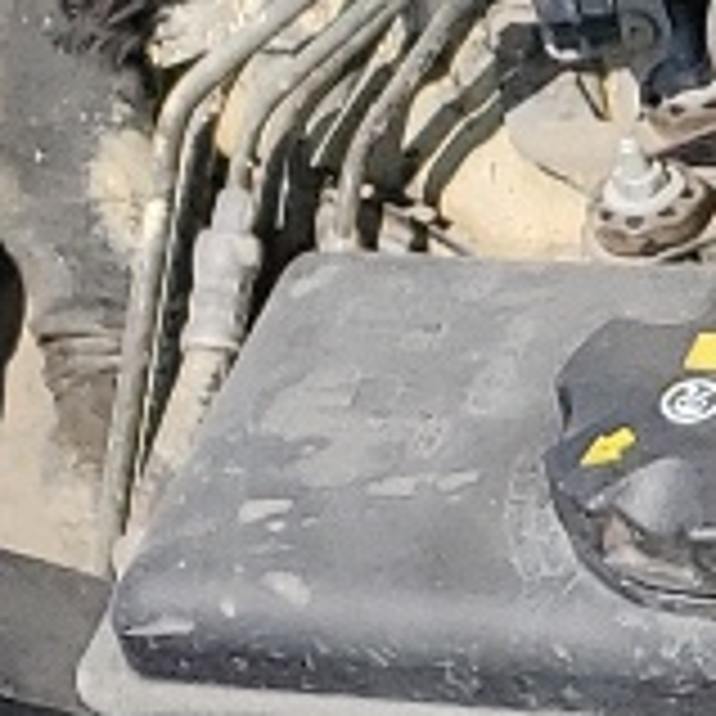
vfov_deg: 7.6
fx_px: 5406
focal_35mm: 231
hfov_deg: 6.2
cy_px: 581
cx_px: 2869
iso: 50
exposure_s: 1/3333
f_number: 1.5
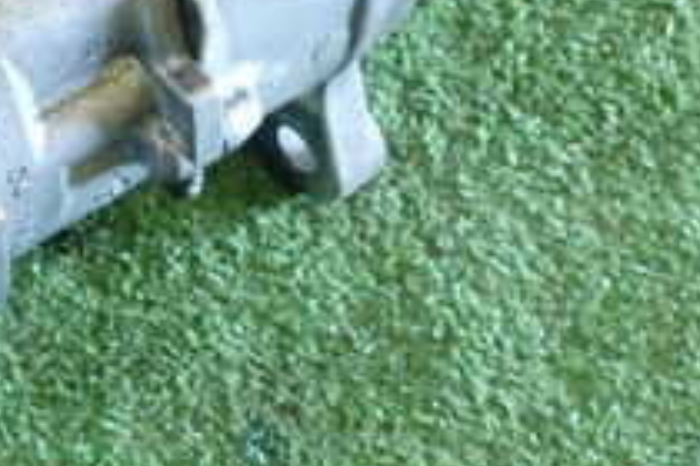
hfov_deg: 21.6
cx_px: -87
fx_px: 1730
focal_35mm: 89
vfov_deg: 15.1
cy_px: -17
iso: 500
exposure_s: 1/30
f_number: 2.3
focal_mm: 5.4
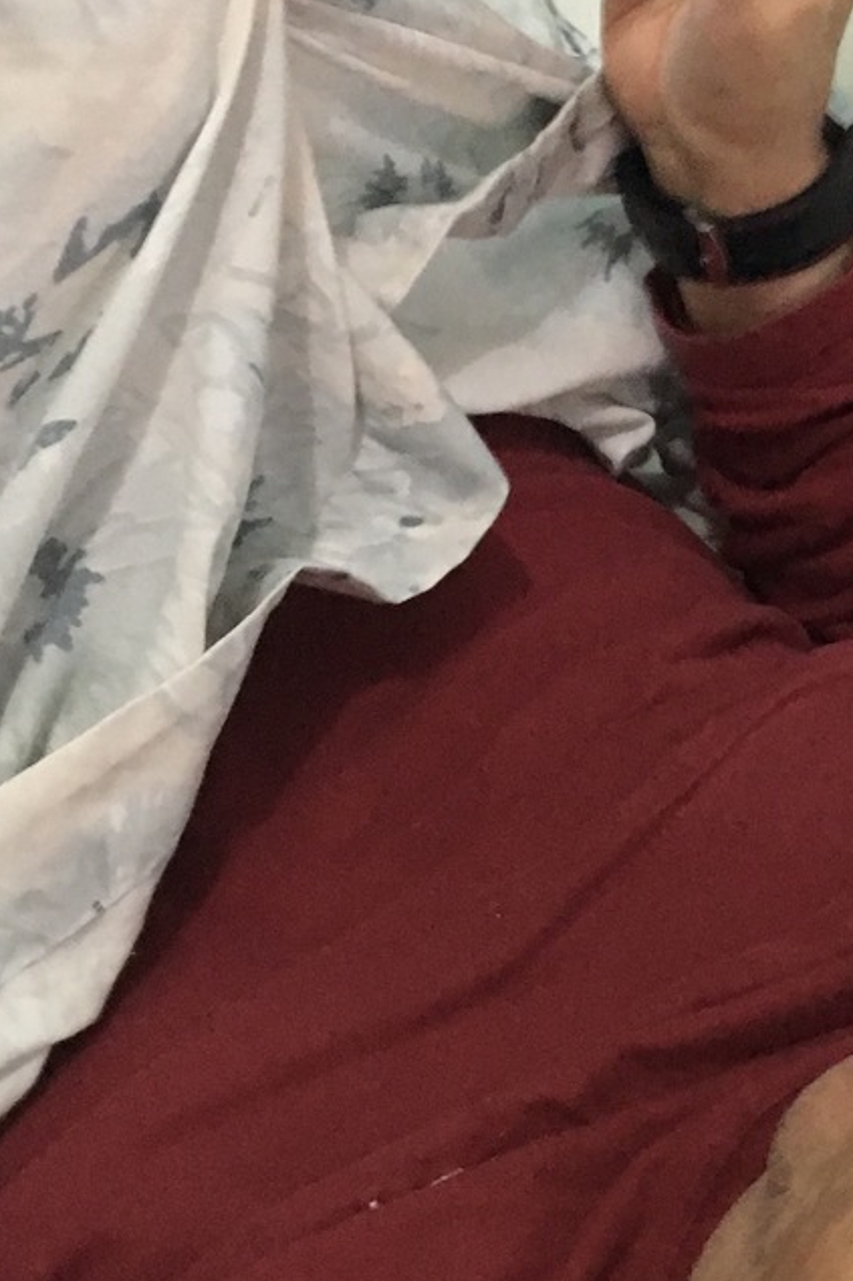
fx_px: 2702
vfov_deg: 26.7
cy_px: 627
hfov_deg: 17.6
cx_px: 797
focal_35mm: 76
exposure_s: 1/15
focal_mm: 4.15
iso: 400
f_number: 2.2
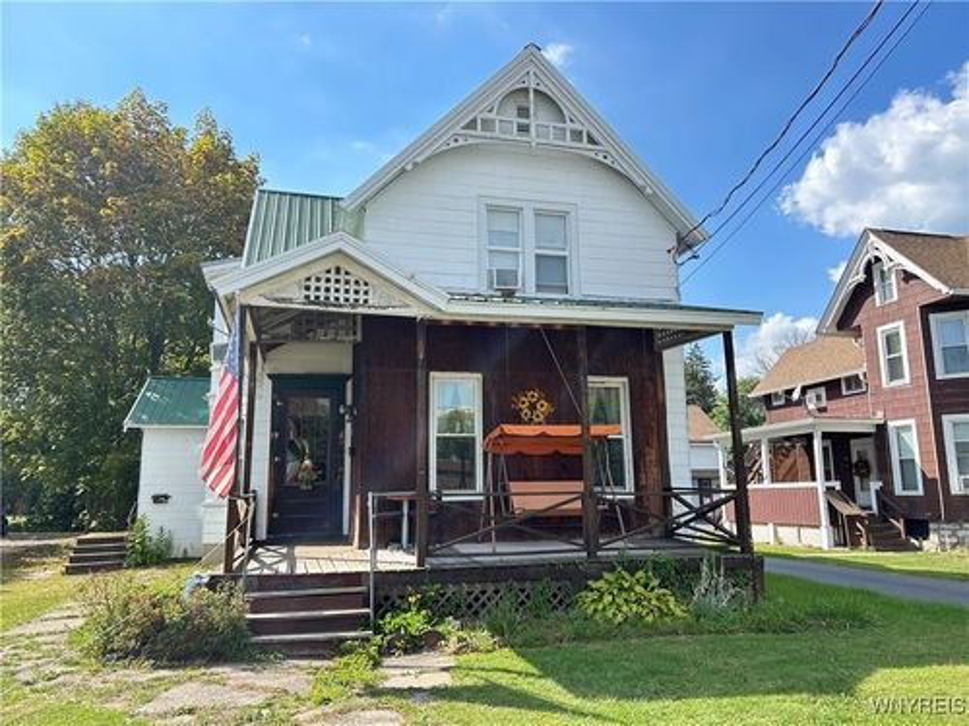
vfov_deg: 53.1
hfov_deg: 67.3
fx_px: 728
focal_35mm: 26
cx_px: 484
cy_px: 363
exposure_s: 1/1511
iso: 50
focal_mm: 5.7
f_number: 1.5
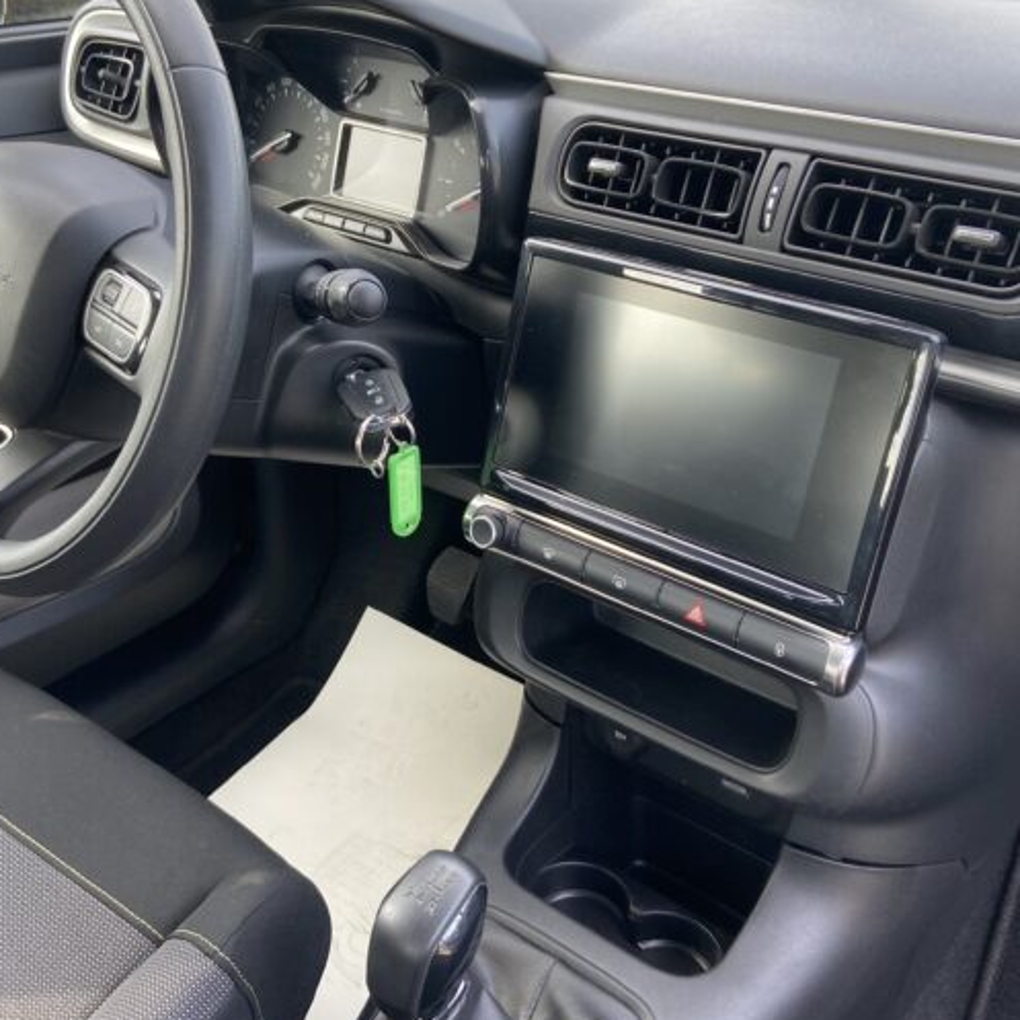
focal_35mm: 37
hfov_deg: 44.9
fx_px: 1233
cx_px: 495
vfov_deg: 44.9
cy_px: 482
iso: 80
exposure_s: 1/121
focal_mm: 4.25
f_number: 1.8
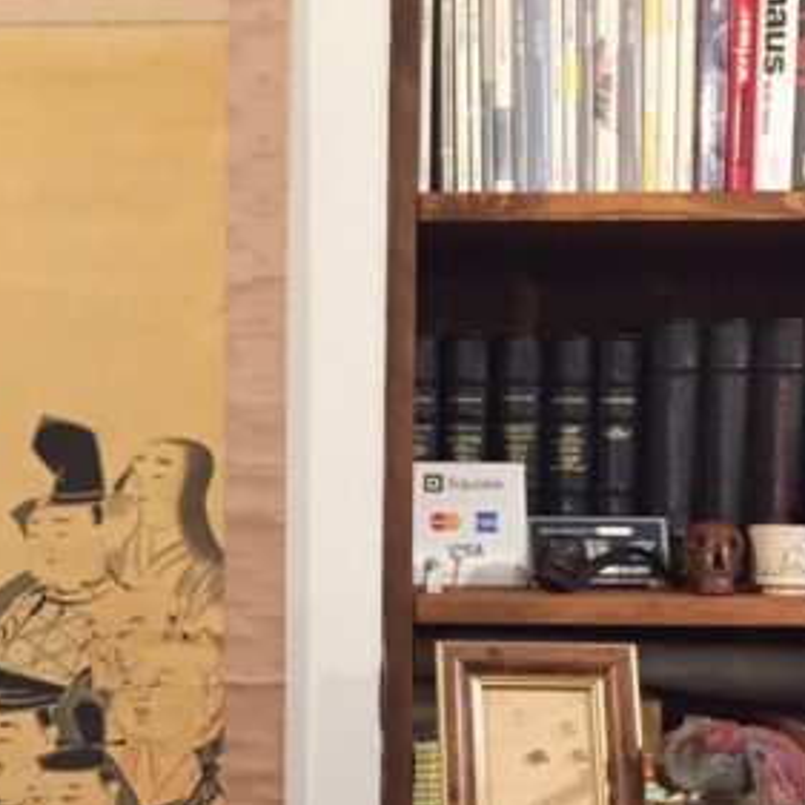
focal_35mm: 73
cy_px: 570
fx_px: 1921
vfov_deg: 23.5
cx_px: 80
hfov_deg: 23.1
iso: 250
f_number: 2.2
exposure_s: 1/30
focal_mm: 4.15
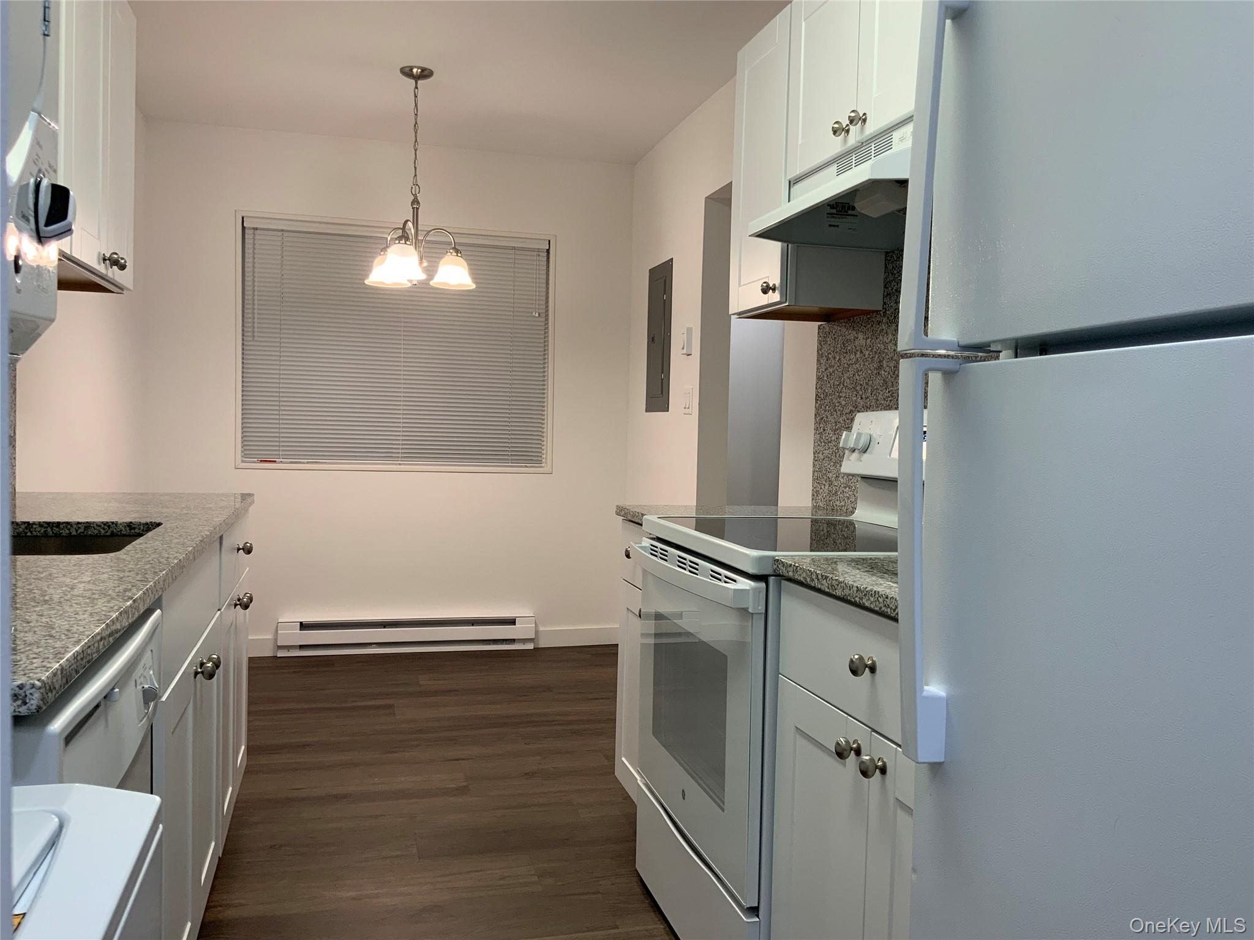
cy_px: 470
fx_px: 1051
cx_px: 627
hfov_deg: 61.7
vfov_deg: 48.2
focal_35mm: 29
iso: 40
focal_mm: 3
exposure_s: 1/60
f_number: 1.8
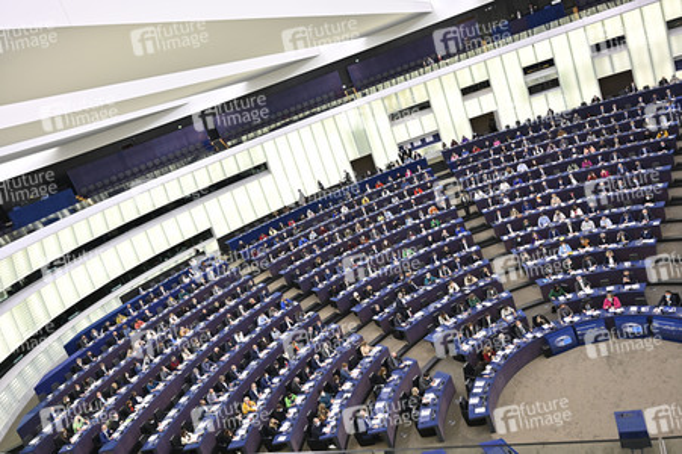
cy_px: 227
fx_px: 549
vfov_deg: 44.9
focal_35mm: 29
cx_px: 341
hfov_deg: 63.7
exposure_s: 1/250
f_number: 4
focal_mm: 29
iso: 1250
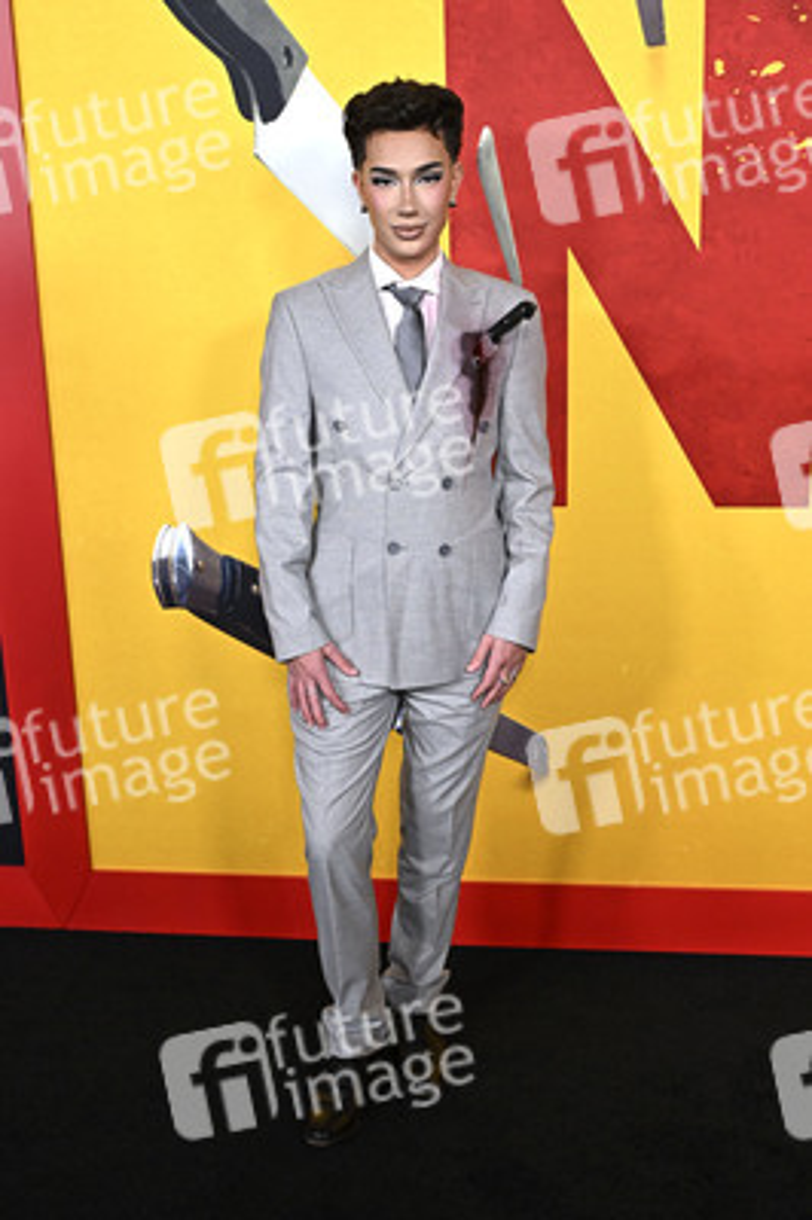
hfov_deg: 35.9
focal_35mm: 37
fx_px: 1254
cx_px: 406
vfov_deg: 51.9
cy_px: 610
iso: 2000
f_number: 5.6
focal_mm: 37
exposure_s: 1/250
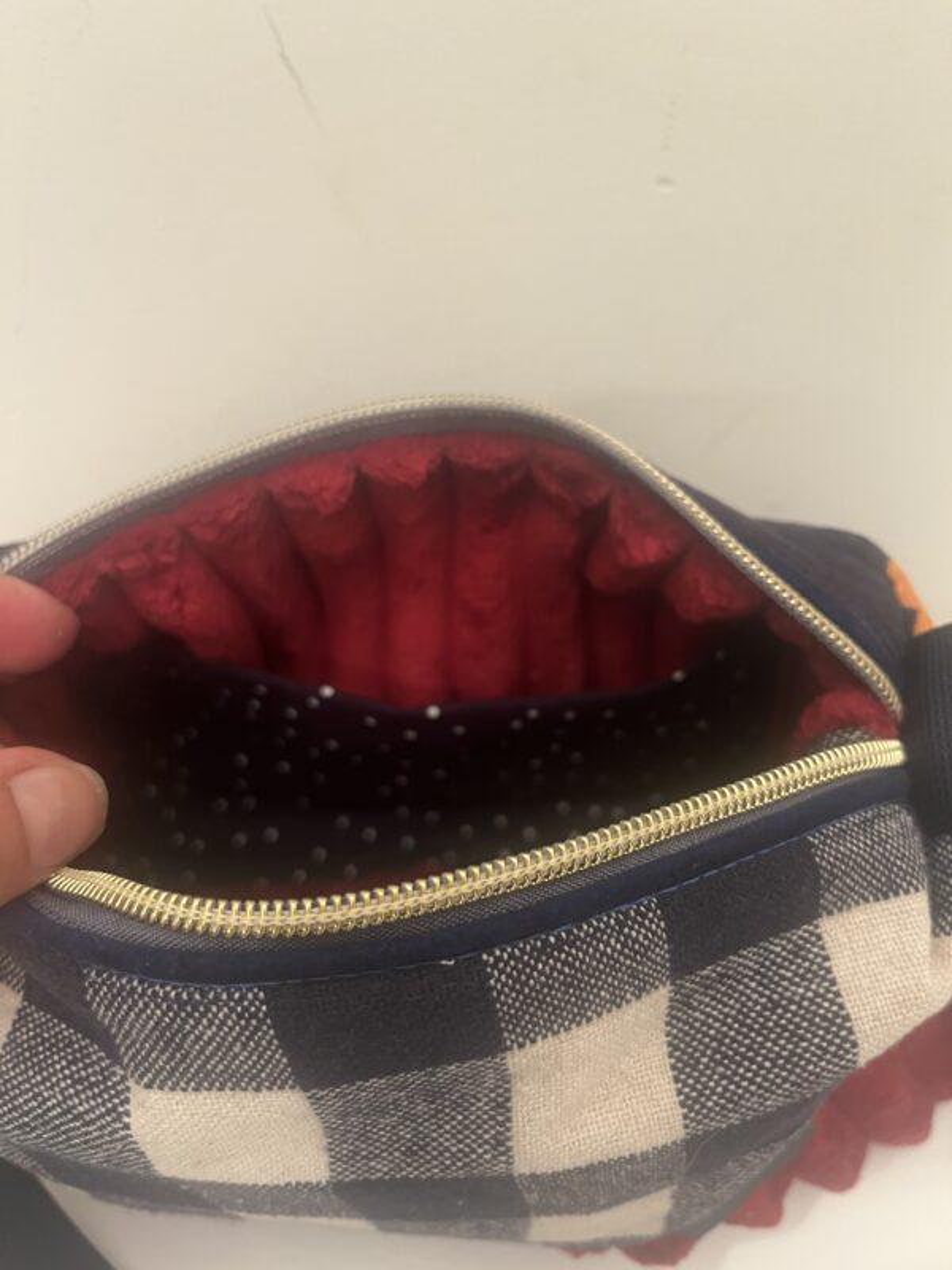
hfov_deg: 53.1
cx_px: 476
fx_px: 953
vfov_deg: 67.3
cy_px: 635
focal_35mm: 26
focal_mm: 5.1
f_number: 1.6
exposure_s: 1/33
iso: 400
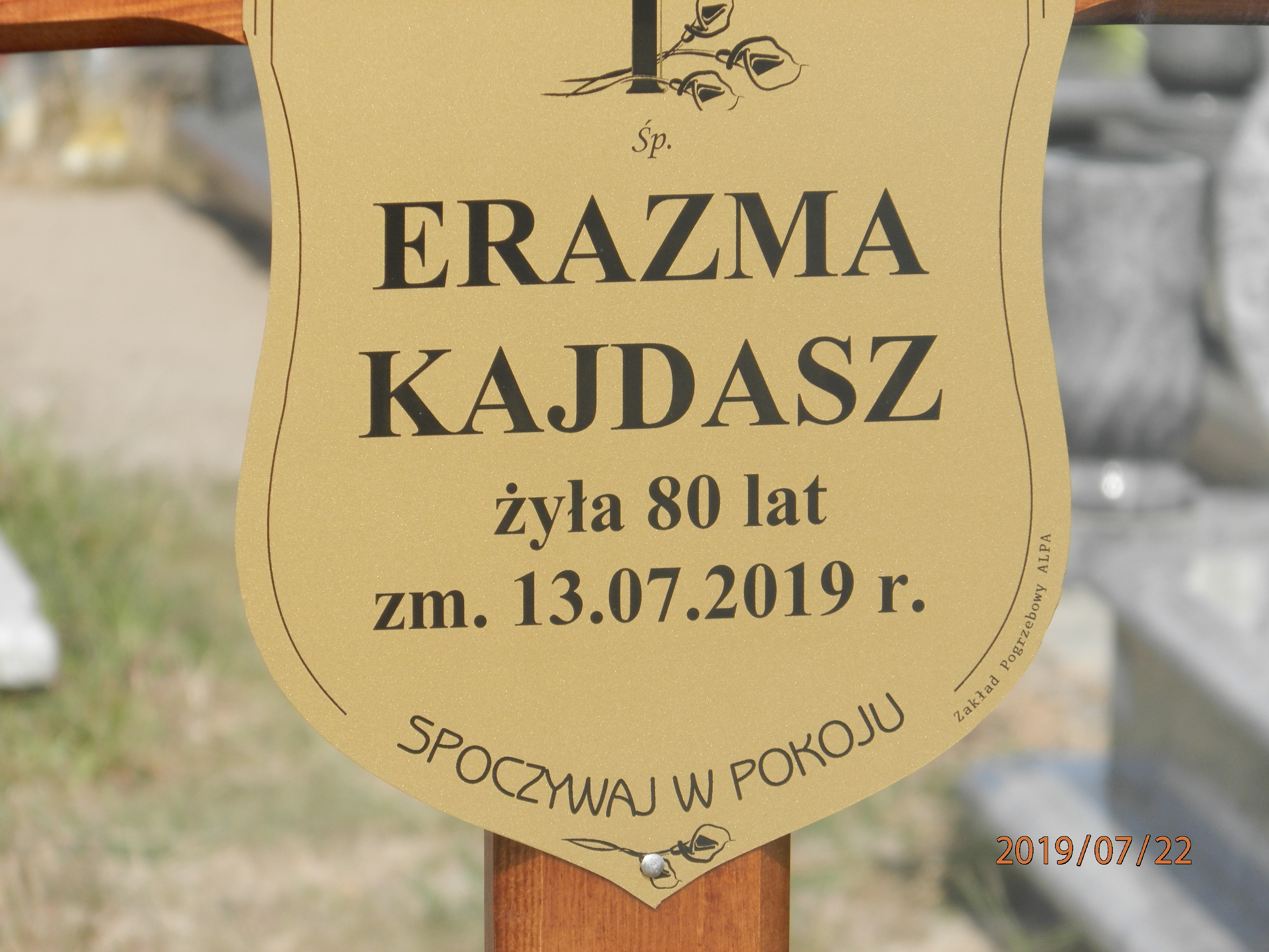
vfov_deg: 5.3
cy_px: 476
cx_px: 634
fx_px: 10301
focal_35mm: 281
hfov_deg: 7.0
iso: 80
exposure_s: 1/250
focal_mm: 50.2
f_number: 5.6
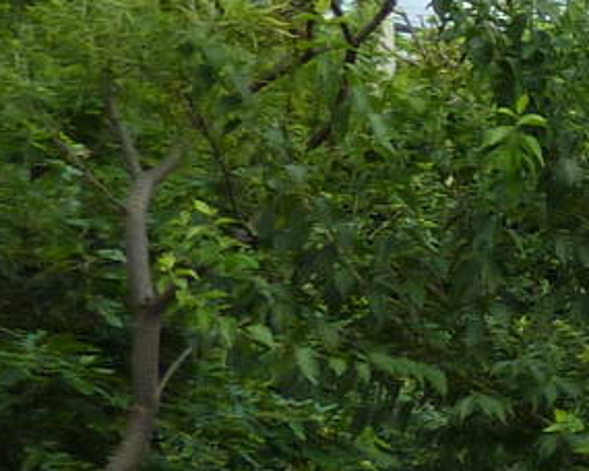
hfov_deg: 10.9
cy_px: 345
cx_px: 1581
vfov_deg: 11.2
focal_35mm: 137
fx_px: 2388
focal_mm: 4.1
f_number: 3.3
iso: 160
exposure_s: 1/500
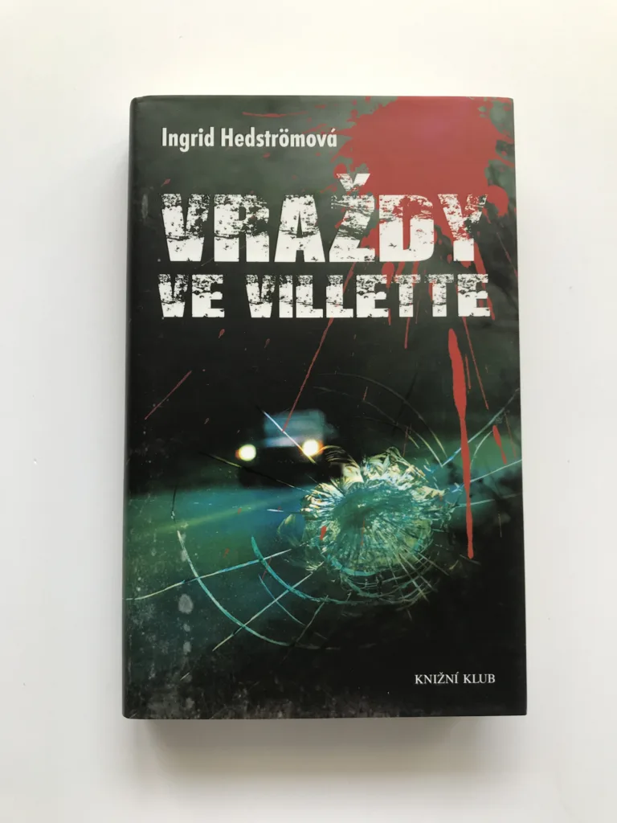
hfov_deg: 49.7
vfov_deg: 63.4
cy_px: 412
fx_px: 665
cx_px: 308
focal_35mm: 28
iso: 25
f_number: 1.8
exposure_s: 1/50
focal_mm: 3.99
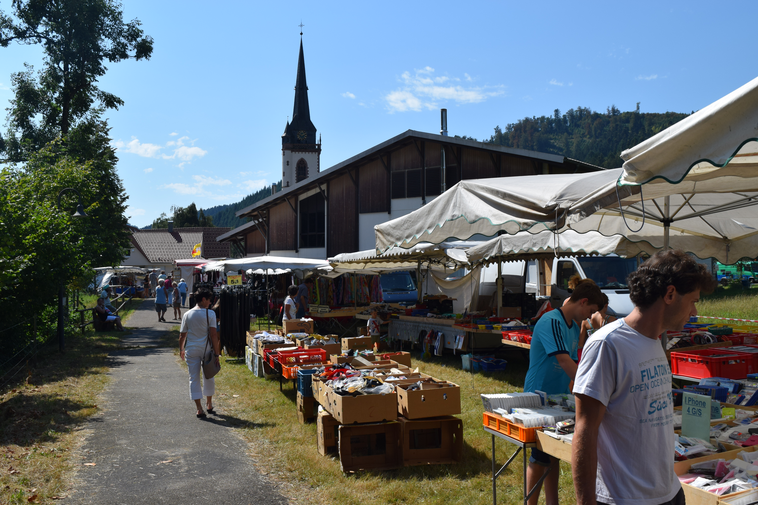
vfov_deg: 36.9
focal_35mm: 36
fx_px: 758
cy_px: 252
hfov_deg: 53.1
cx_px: 379
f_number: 10
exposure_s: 1/400
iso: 200
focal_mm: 24
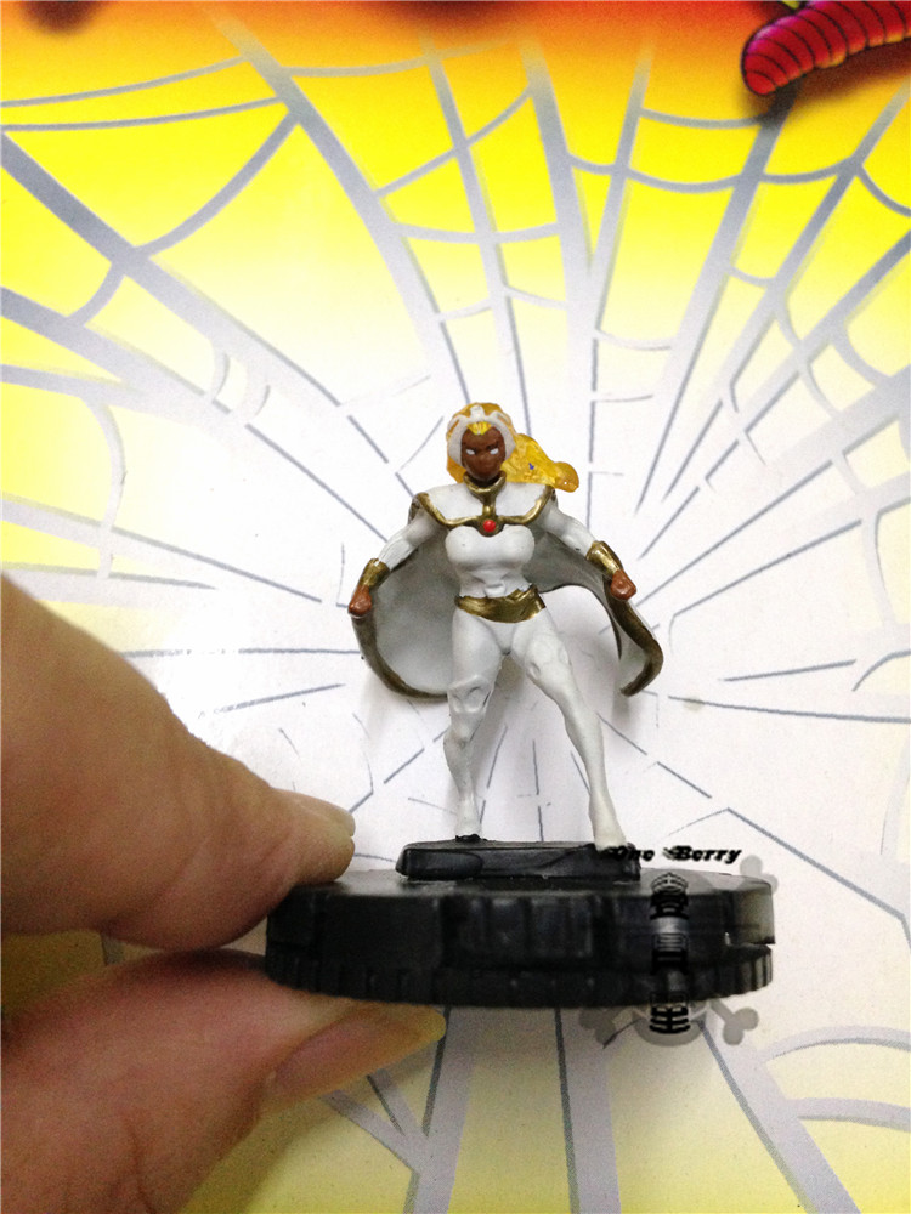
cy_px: 607
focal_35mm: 33
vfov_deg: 55.4
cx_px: 456
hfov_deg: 42.9
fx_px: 1158
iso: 320
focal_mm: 4.12
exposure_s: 1/20
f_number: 2.4
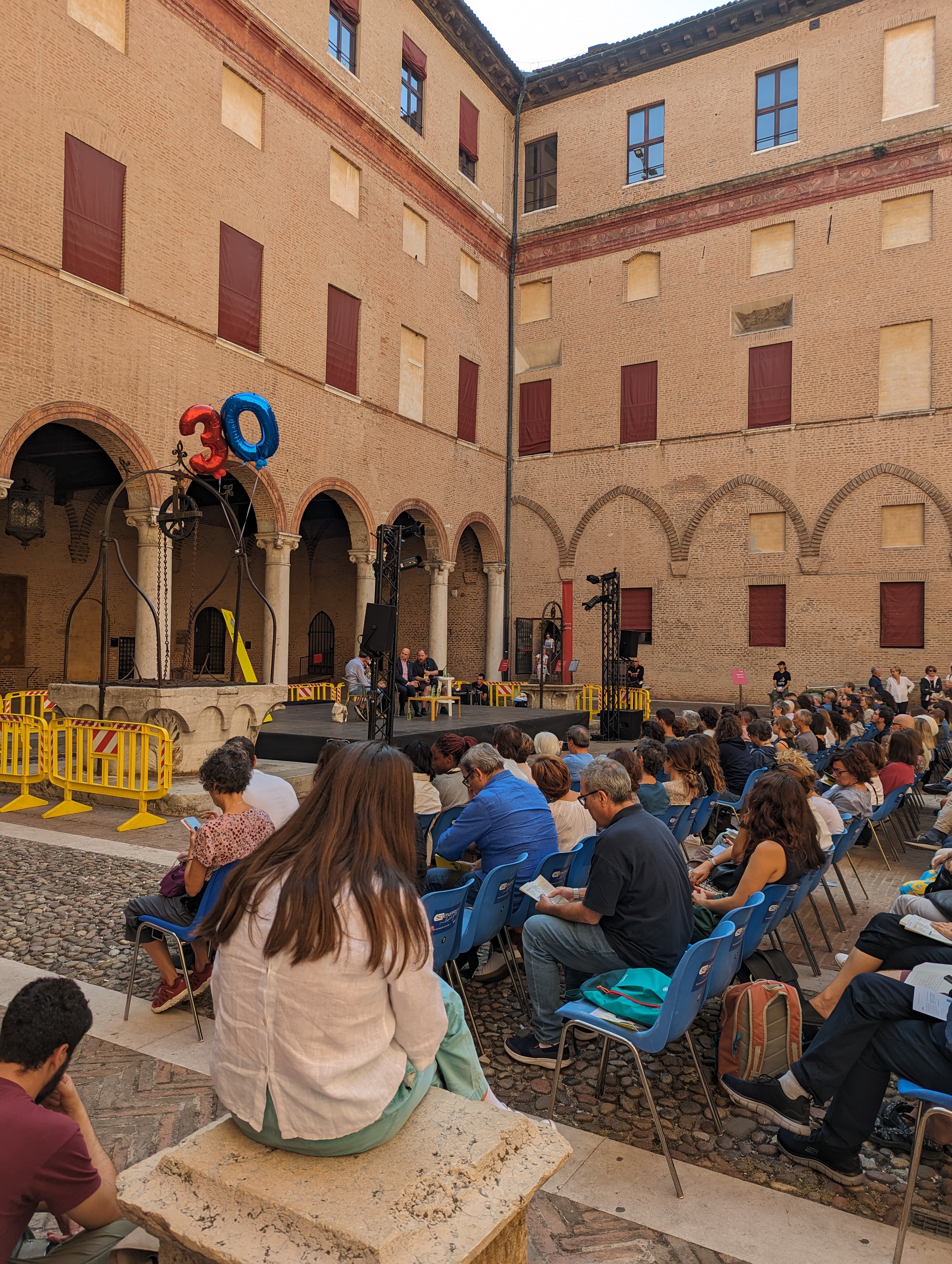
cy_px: 632
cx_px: 476
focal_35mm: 24
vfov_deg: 71.5
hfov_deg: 56.9
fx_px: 878
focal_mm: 6.81
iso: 25
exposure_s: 1/615
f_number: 1.85
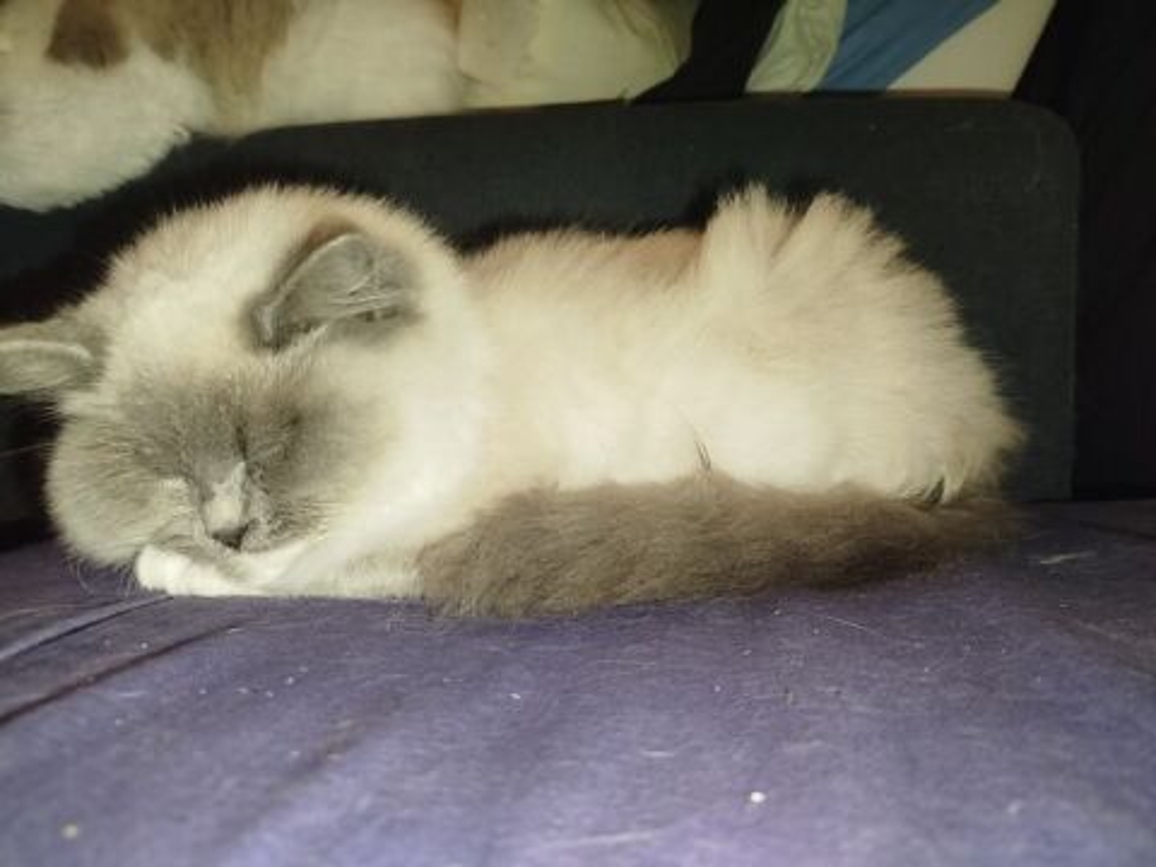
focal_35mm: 24
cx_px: 578
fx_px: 801
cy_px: 434
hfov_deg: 71.6
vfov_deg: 56.8
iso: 500
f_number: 1.7
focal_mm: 5.31
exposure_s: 1/33
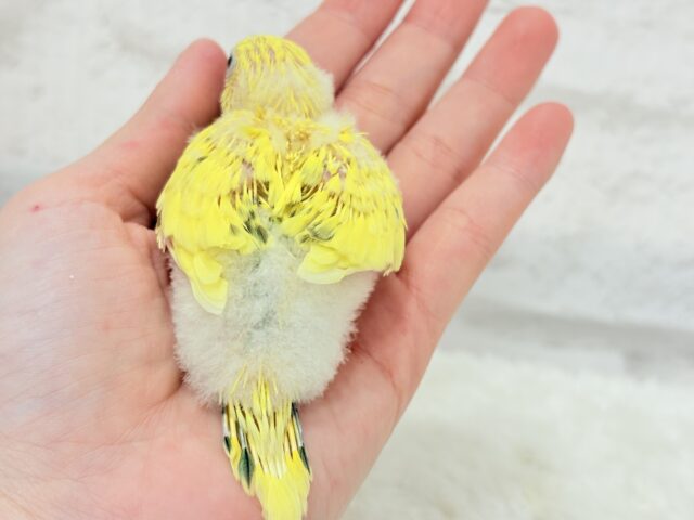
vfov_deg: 28.0
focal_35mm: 52
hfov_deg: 36.8
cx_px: 347
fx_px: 1043
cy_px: 260
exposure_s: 1/100
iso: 80
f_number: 1.6
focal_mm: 5.96
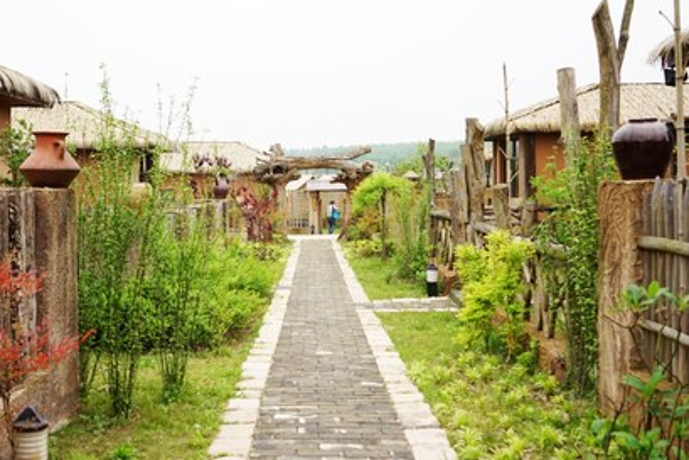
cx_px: 281
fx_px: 957
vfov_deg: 27.0
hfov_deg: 39.4
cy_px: 195
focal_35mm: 50
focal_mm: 35
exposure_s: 1/80
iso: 100
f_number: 5
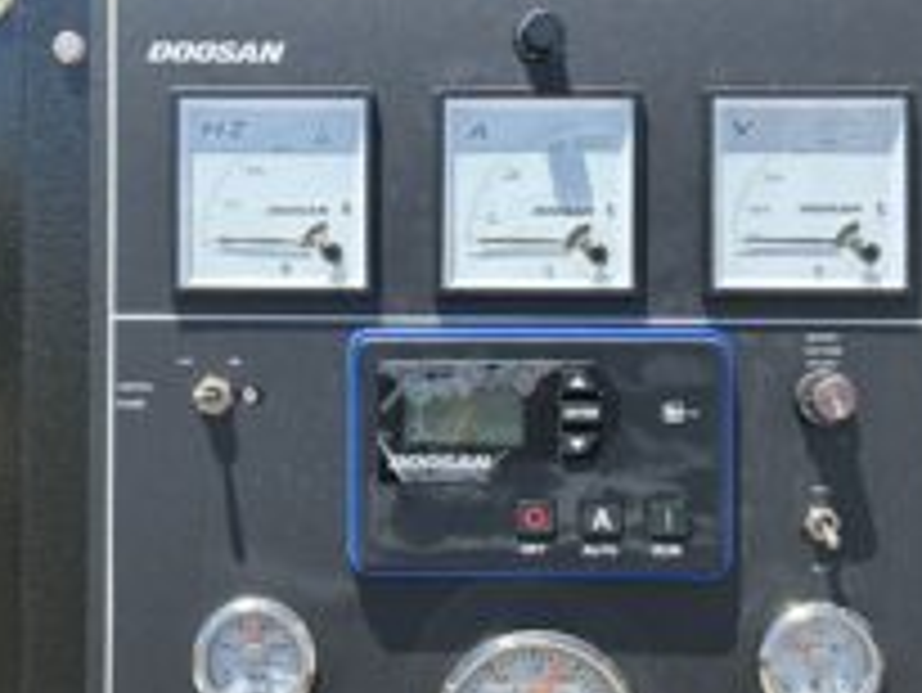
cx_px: 315
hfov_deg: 25.5
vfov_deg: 19.4
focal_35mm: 76
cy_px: 360
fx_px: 2025
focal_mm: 5.7
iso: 50
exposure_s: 1/1531
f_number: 1.5
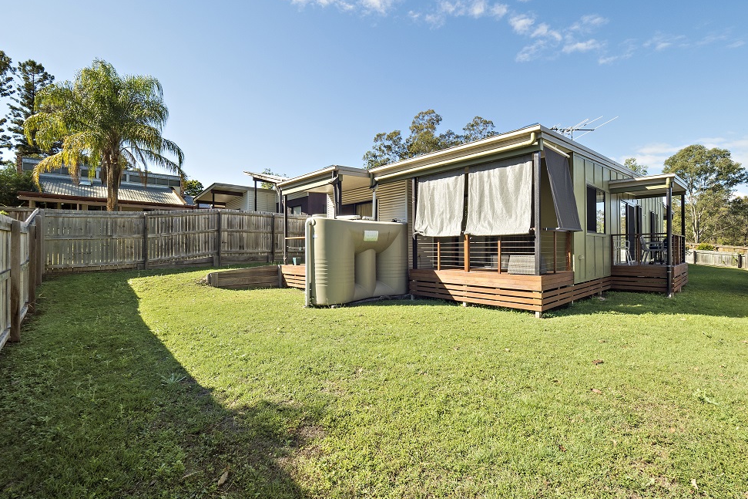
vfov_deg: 77.3
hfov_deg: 100.4
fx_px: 312
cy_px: 257
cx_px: 384
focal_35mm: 15
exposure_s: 1/80
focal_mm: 7
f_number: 8
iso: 200
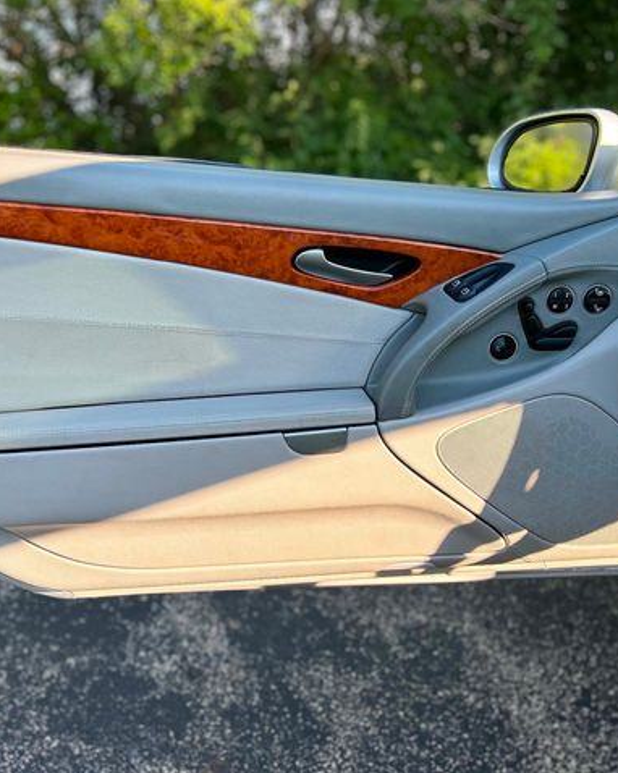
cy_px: 386
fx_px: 778
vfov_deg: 52.9
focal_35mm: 34
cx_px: 280
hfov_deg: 43.3
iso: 50
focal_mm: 5.7
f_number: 1.5
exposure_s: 1/666
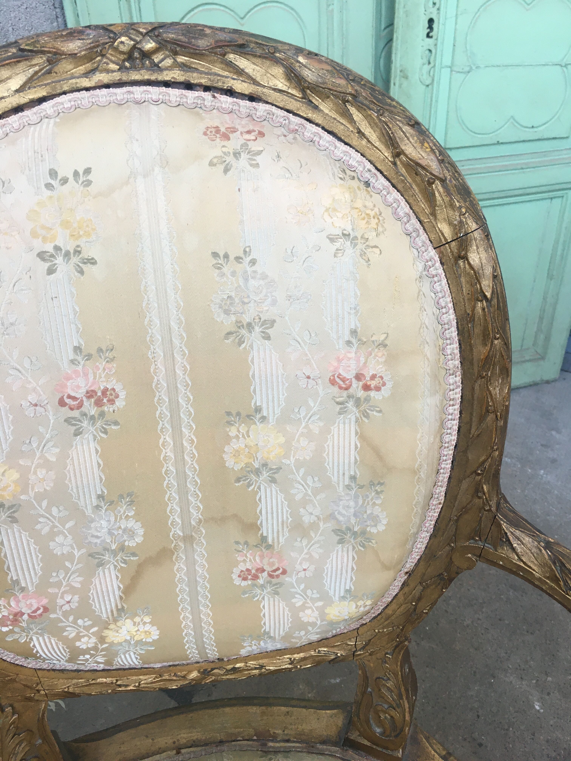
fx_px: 638
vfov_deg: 61.7
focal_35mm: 29
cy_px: 380
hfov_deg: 48.2
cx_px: 286
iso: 40
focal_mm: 4.15
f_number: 2.2
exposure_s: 1/33
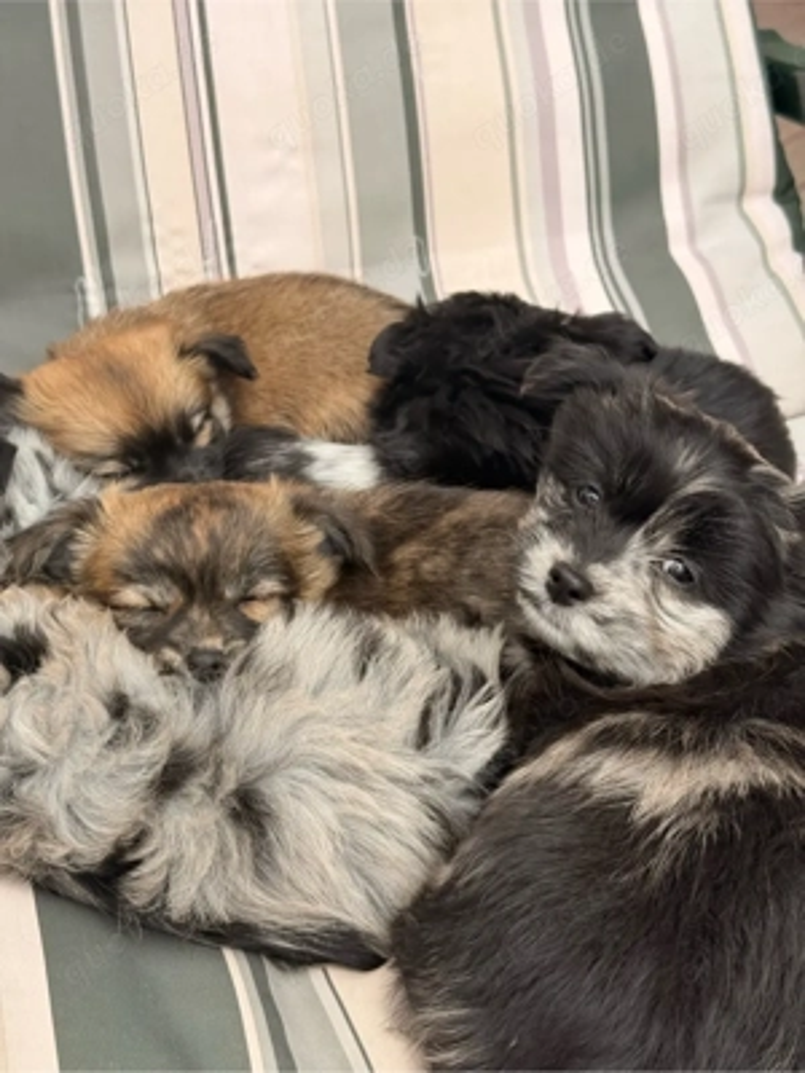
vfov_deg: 39.7
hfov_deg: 30.3
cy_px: 536
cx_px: 402
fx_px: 1488
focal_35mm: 48
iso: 64
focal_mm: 6.76
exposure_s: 1/248
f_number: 1.78
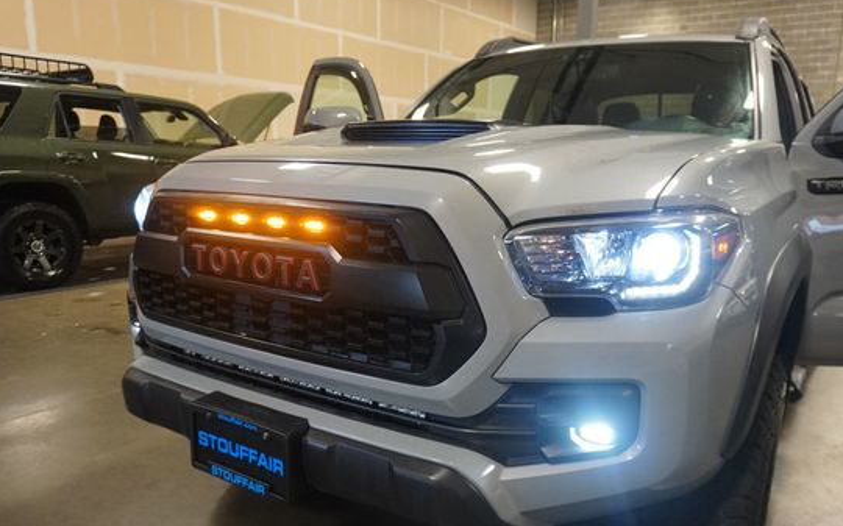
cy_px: 311
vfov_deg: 42.9
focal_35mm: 29
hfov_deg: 64.6
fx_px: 666
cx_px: 448
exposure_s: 1/160
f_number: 3.5
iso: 2500
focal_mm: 16
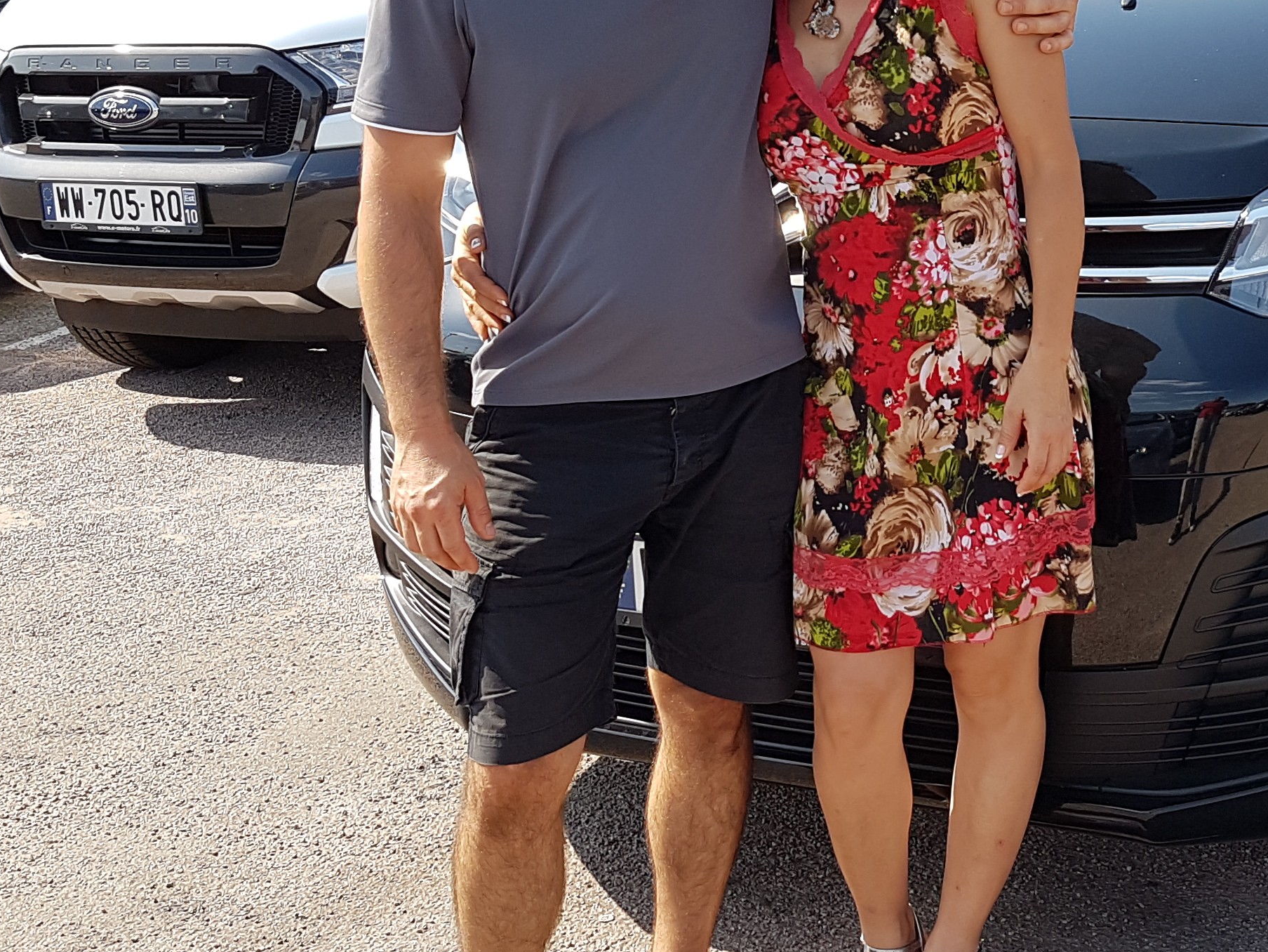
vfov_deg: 25.1
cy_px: 337
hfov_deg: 32.5
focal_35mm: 58
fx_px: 2125
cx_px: 982
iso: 40
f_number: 1.7
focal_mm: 4.2
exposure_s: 1/830
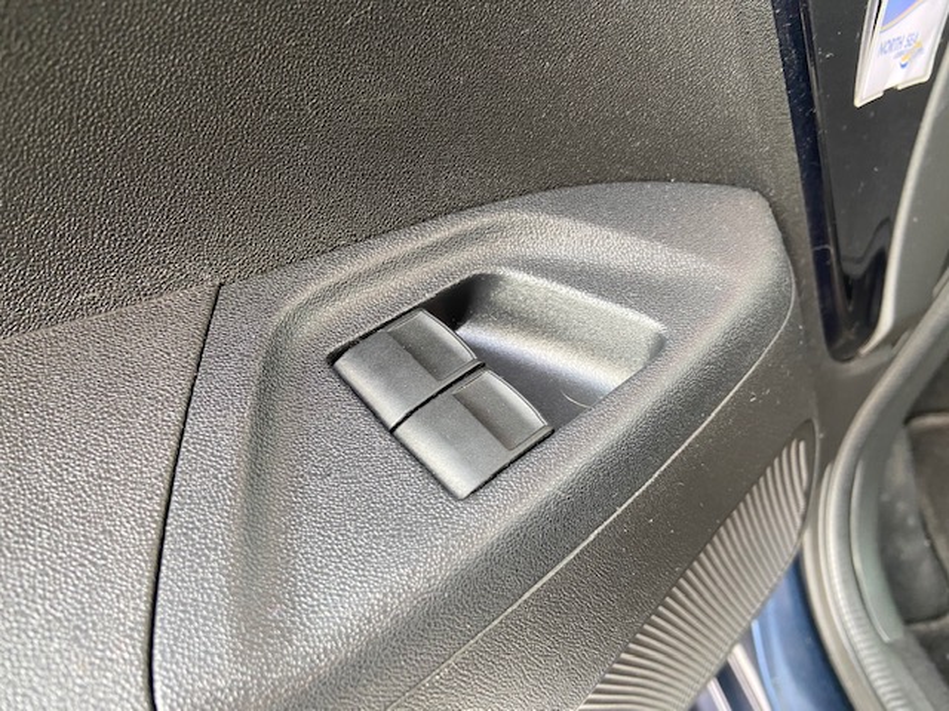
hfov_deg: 67.3
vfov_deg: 53.1
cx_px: 474
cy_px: 356
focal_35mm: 26
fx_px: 713
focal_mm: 4.25
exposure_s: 1/60
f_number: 1.8
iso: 160
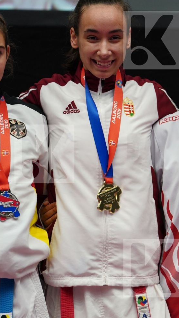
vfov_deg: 5.7
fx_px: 3214
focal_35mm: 381
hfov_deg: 3.2
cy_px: 154
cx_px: 153
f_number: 2.8
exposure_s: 1/500
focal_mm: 200
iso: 1250
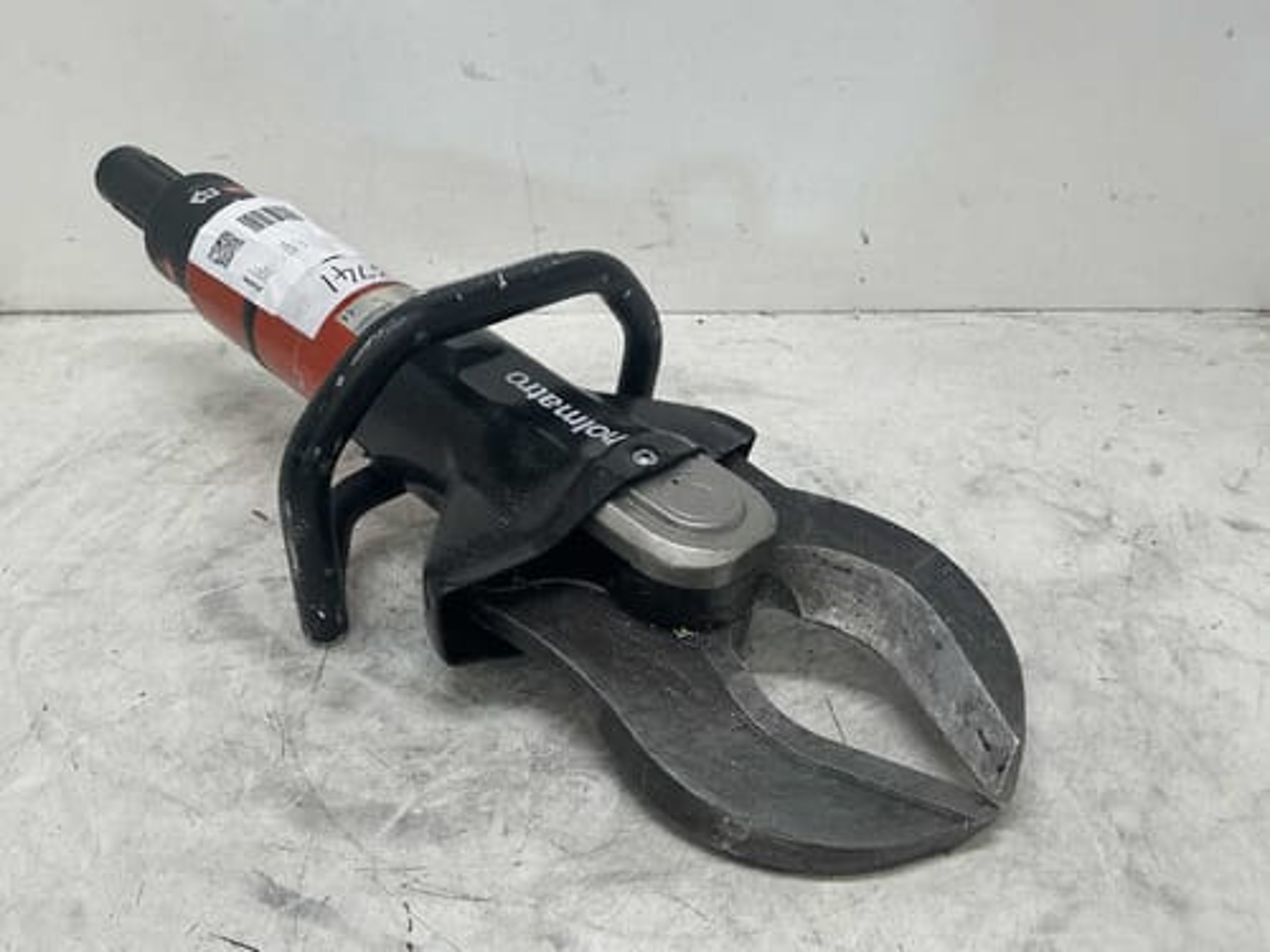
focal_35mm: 28
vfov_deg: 49.7
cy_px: 476
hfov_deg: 63.4
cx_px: 635
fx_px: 1027
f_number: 1.8
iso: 50
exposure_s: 1/100
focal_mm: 3
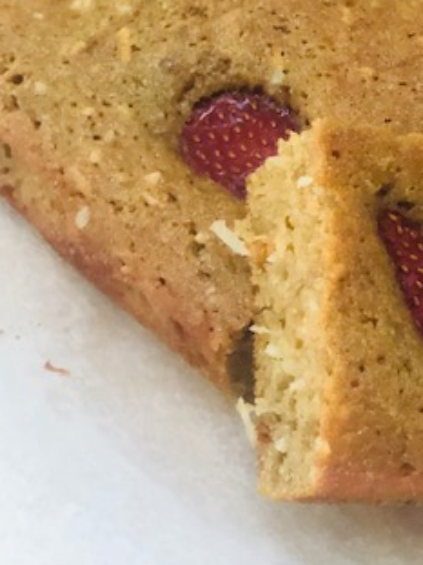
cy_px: 76
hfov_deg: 13.7
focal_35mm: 107
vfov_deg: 18.1
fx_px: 1745
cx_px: 401
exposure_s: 1/10
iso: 160
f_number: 2.4
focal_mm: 6
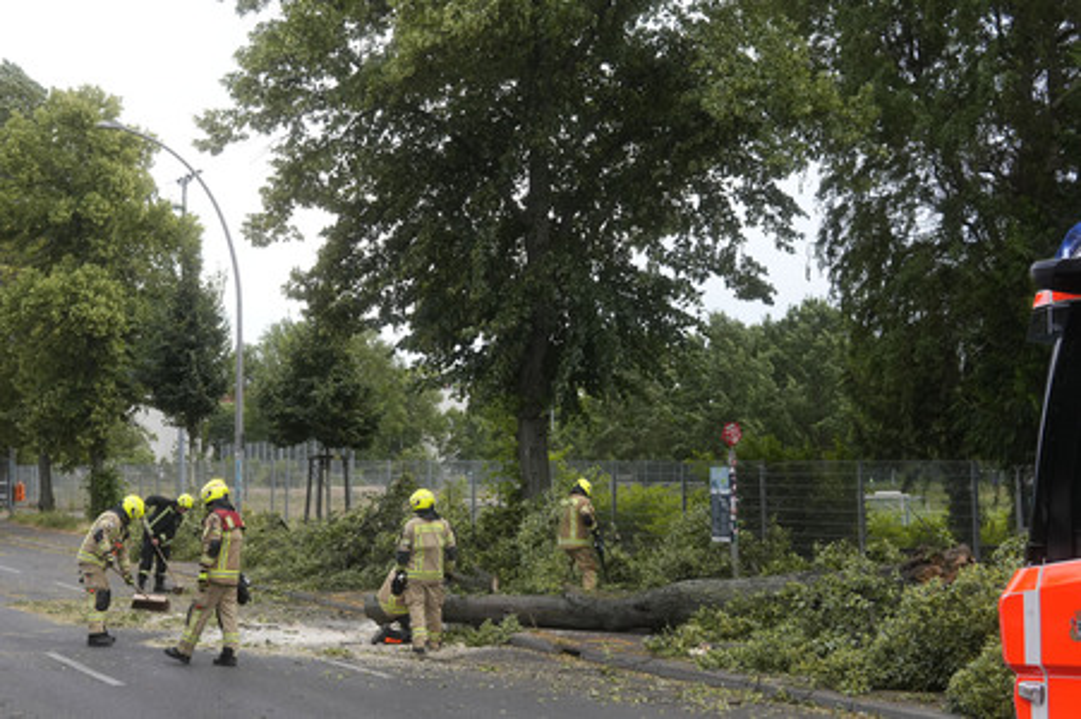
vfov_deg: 29.8
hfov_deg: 43.6
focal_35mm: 45
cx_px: 540
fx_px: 1350
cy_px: 360
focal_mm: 30
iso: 640
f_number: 5.6
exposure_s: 1/640
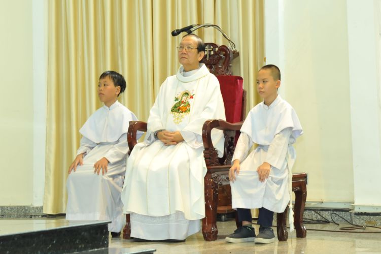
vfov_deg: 14.4
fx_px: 1005
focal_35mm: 95
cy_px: 127
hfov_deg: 21.5
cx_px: 190
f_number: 5.6
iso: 2500
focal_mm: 95
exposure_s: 1/80
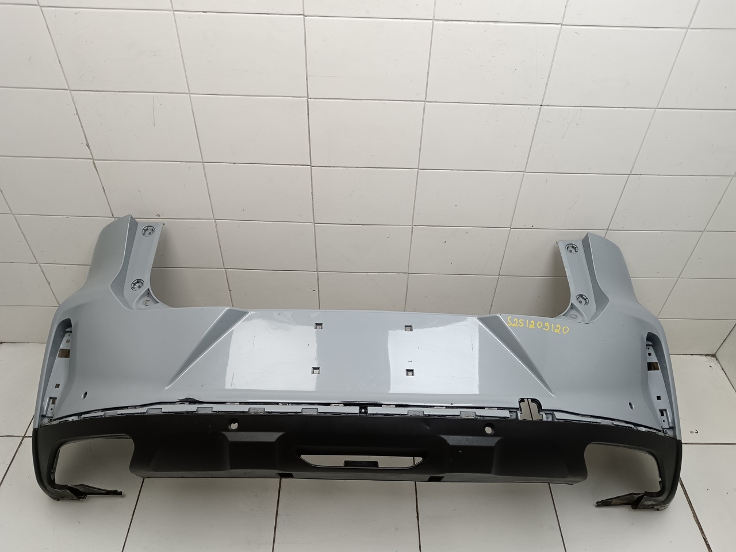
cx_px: 368
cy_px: 276
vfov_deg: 51.4
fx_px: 574
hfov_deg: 65.3
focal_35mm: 27
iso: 304
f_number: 1.9
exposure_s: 1/100
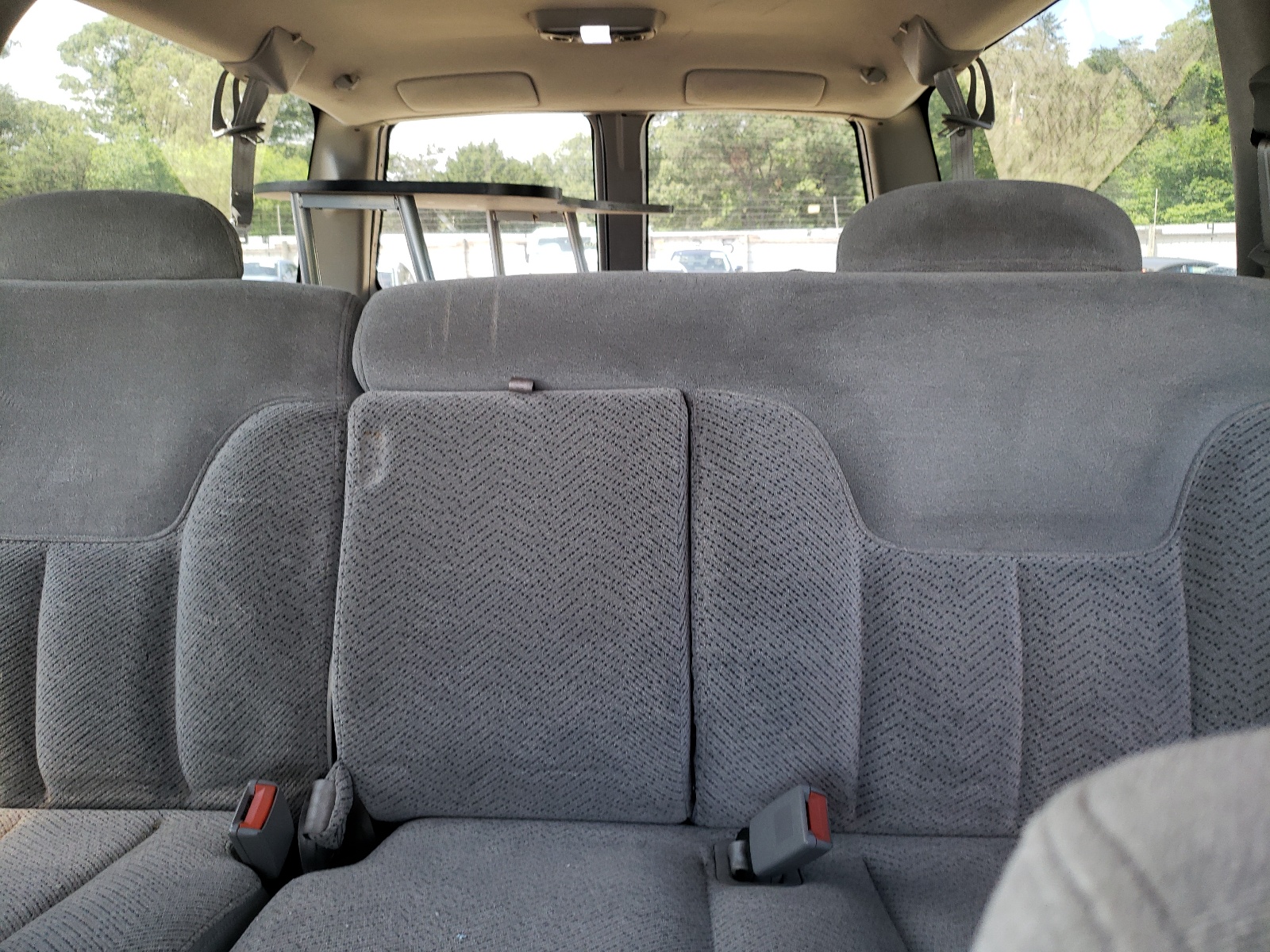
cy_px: 476
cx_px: 635
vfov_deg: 53.1
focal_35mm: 26
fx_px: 954
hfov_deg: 67.3
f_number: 1.5
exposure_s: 1/120
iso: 82
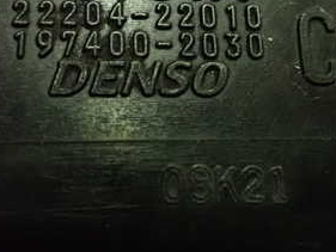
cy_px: 41
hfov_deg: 30.2
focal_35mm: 64
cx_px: 193
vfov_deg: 22.5
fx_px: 621
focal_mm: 5.4
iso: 1600
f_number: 2.3
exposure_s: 1/25
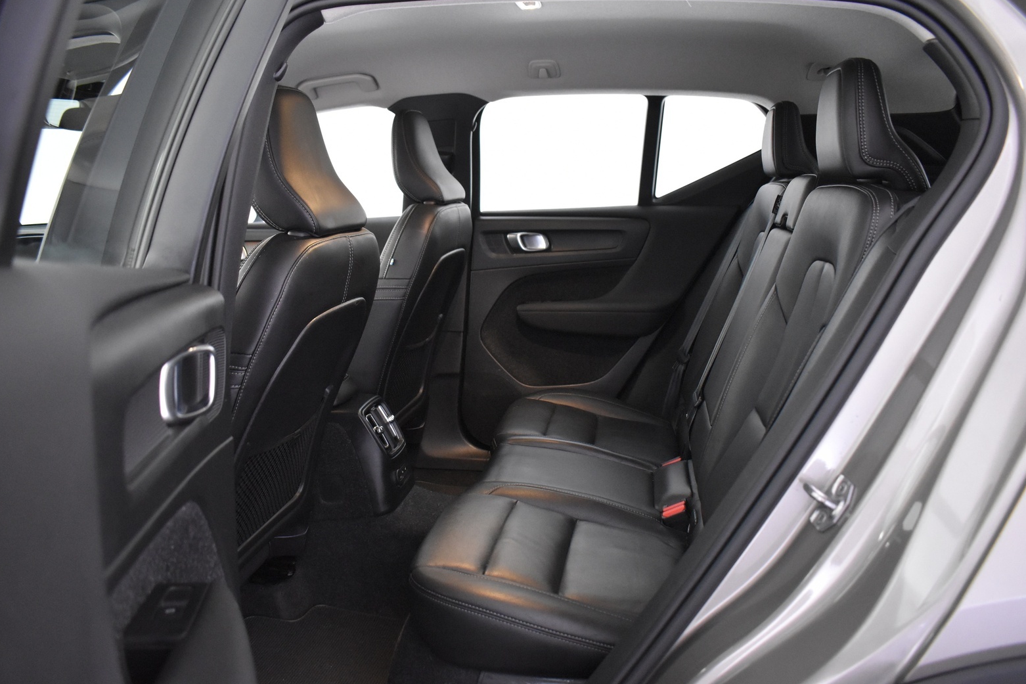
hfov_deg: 65.5
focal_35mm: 28
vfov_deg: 46.4
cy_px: 342
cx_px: 501
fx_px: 798
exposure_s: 1/20
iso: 3200
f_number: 3.5
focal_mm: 18
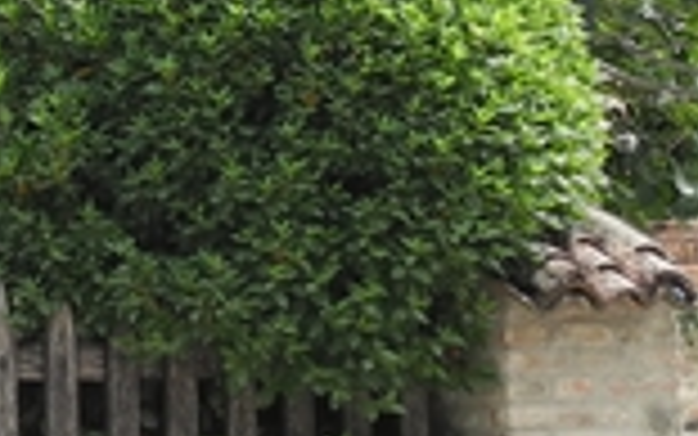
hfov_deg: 11.9
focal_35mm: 168
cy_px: -85
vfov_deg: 7.7
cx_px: -378
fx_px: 3197
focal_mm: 6.8
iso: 100
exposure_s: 1/161
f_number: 5
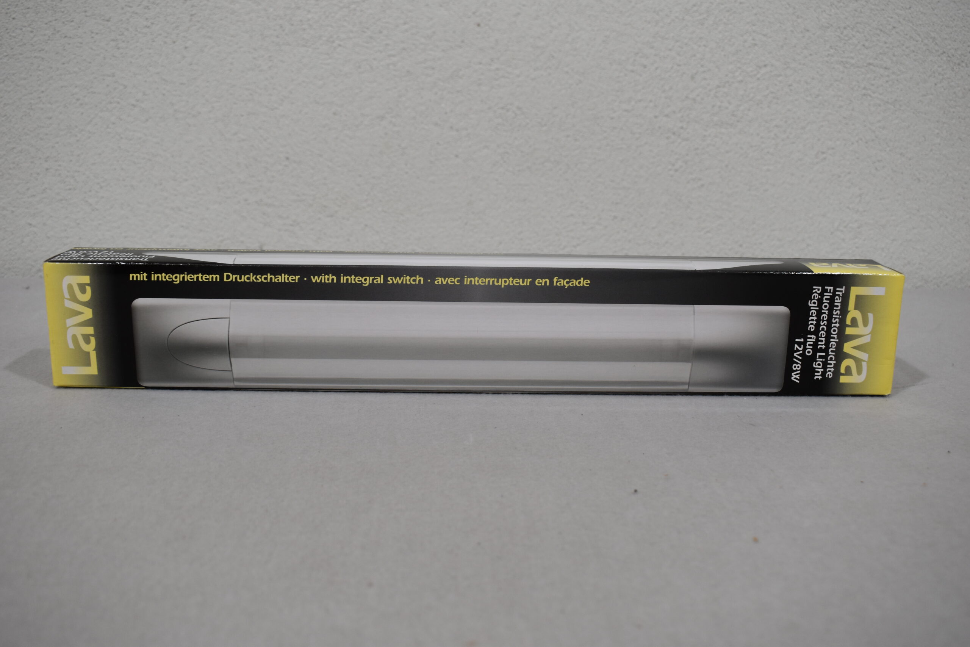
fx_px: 970
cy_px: 324
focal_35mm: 36
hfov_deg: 53.1
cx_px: 485
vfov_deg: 36.9
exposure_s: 1/125
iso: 320
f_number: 5.6
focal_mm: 24
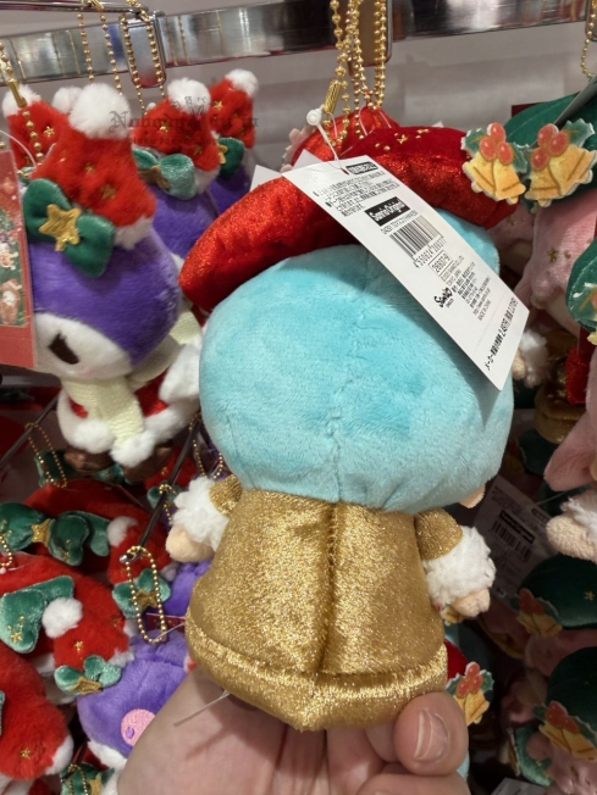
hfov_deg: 54.9
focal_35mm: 25
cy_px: 398
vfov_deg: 69.4
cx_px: 298
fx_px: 575
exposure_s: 1/100
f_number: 2.2
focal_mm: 2.22
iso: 125
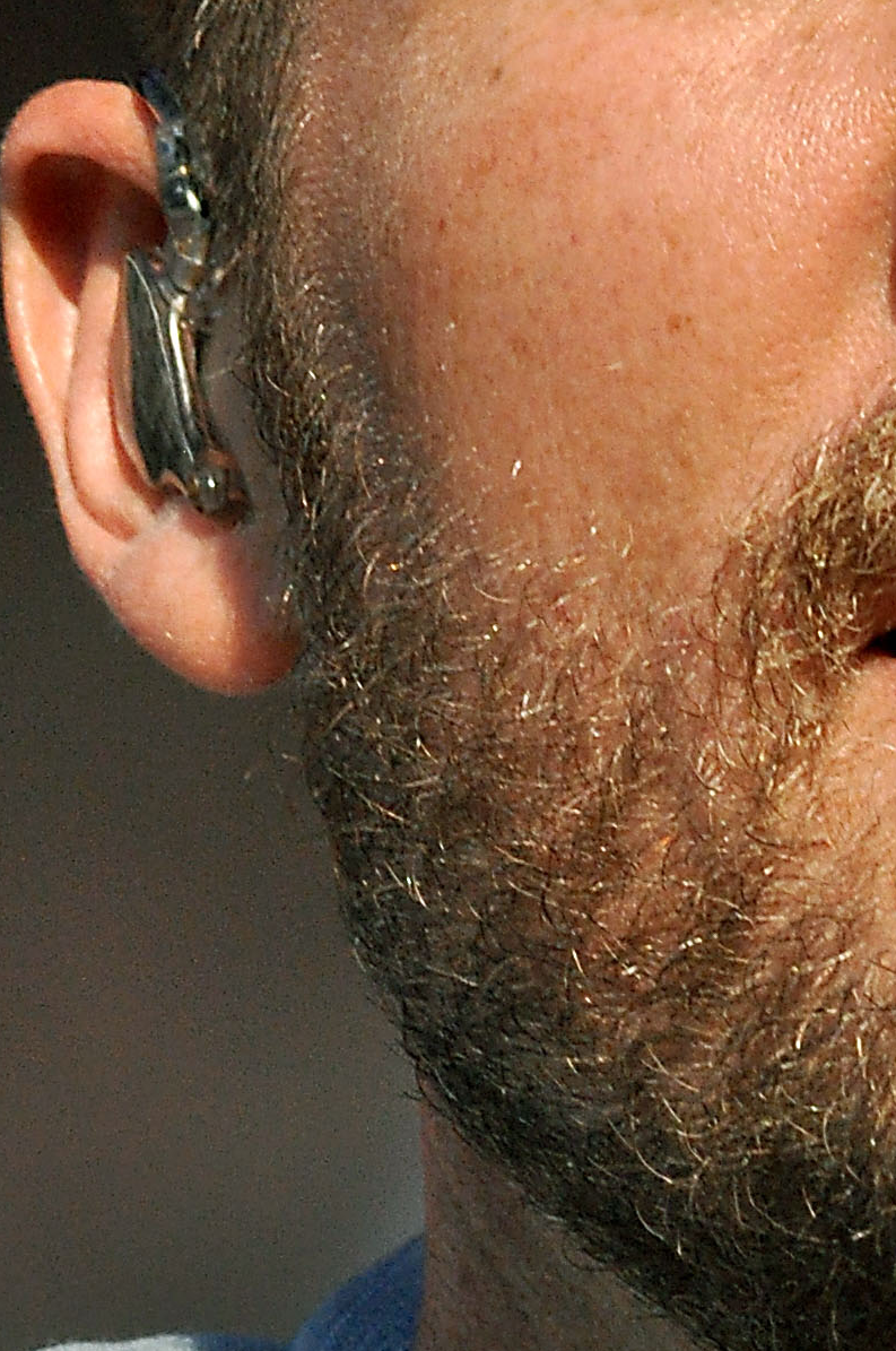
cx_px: 1090
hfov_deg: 2.3
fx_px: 22582
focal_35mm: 603
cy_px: 876
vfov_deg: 3.4
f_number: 9
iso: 800
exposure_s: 1/1250
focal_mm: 112
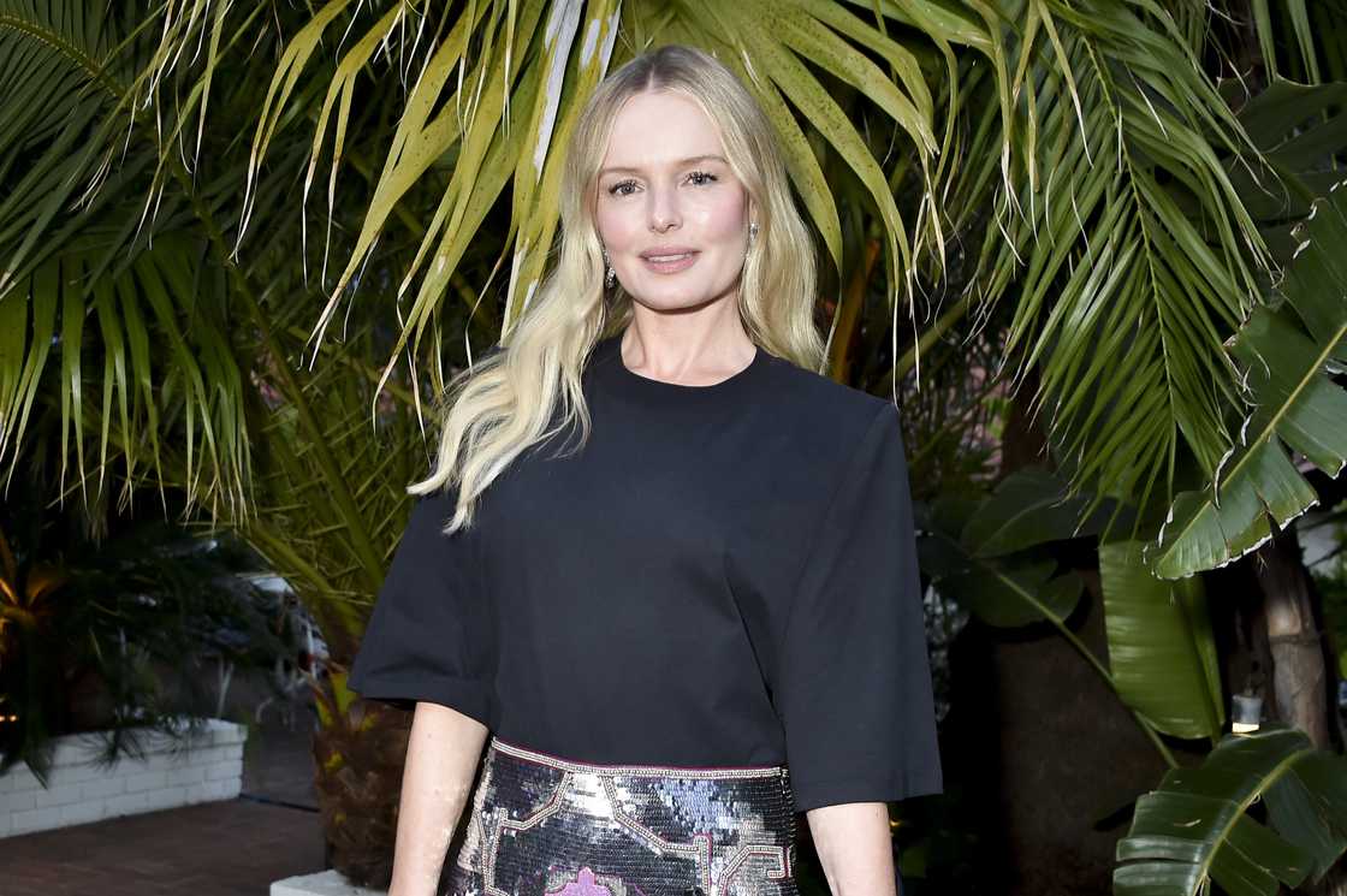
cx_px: 674
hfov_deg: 54.5
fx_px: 1309
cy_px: 448
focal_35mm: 35
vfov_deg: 37.8
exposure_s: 1/200
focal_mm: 35
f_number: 5.6
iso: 1250
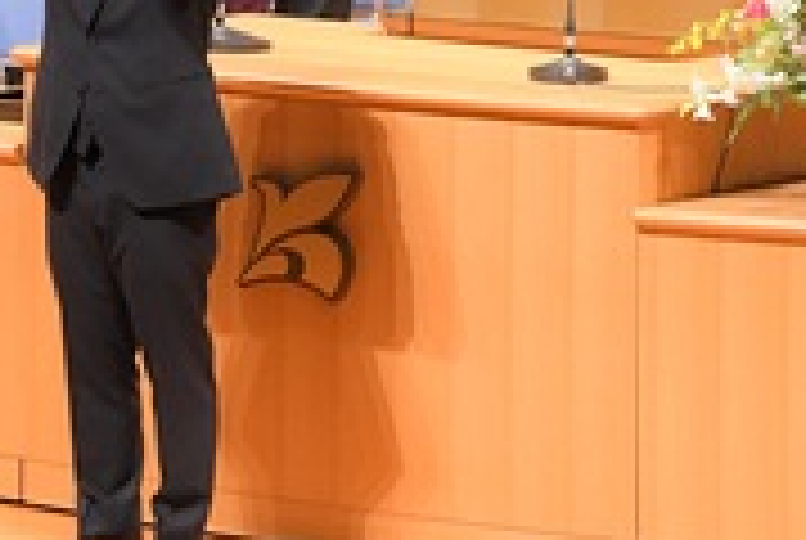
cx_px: 144
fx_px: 8410
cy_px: 34
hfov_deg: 5.5
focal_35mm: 375
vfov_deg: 3.7
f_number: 5.6
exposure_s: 1/100
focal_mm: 112
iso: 2500
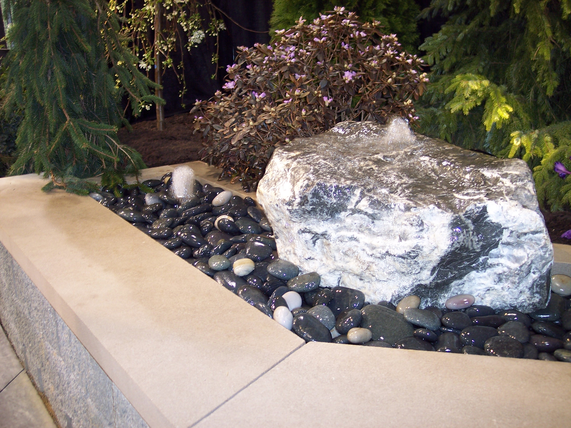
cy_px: 214
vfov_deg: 36.8
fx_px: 643
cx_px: 286
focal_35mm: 39
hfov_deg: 47.9
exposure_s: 1/4
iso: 100
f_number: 2.8
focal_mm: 8
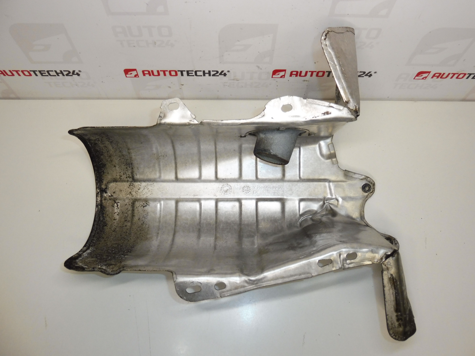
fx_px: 370
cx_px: 238
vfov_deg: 51.4
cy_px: 178
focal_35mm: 27
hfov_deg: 65.3
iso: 200
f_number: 3.5
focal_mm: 4.8
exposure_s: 1/125
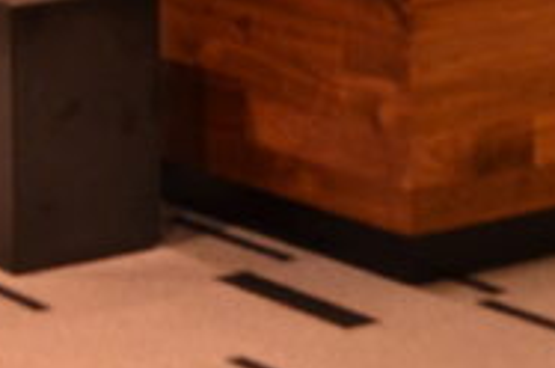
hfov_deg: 13.5
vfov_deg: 8.6
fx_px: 2278
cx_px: -92
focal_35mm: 148
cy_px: -421
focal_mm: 18
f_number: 3.5
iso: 800
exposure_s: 1/40
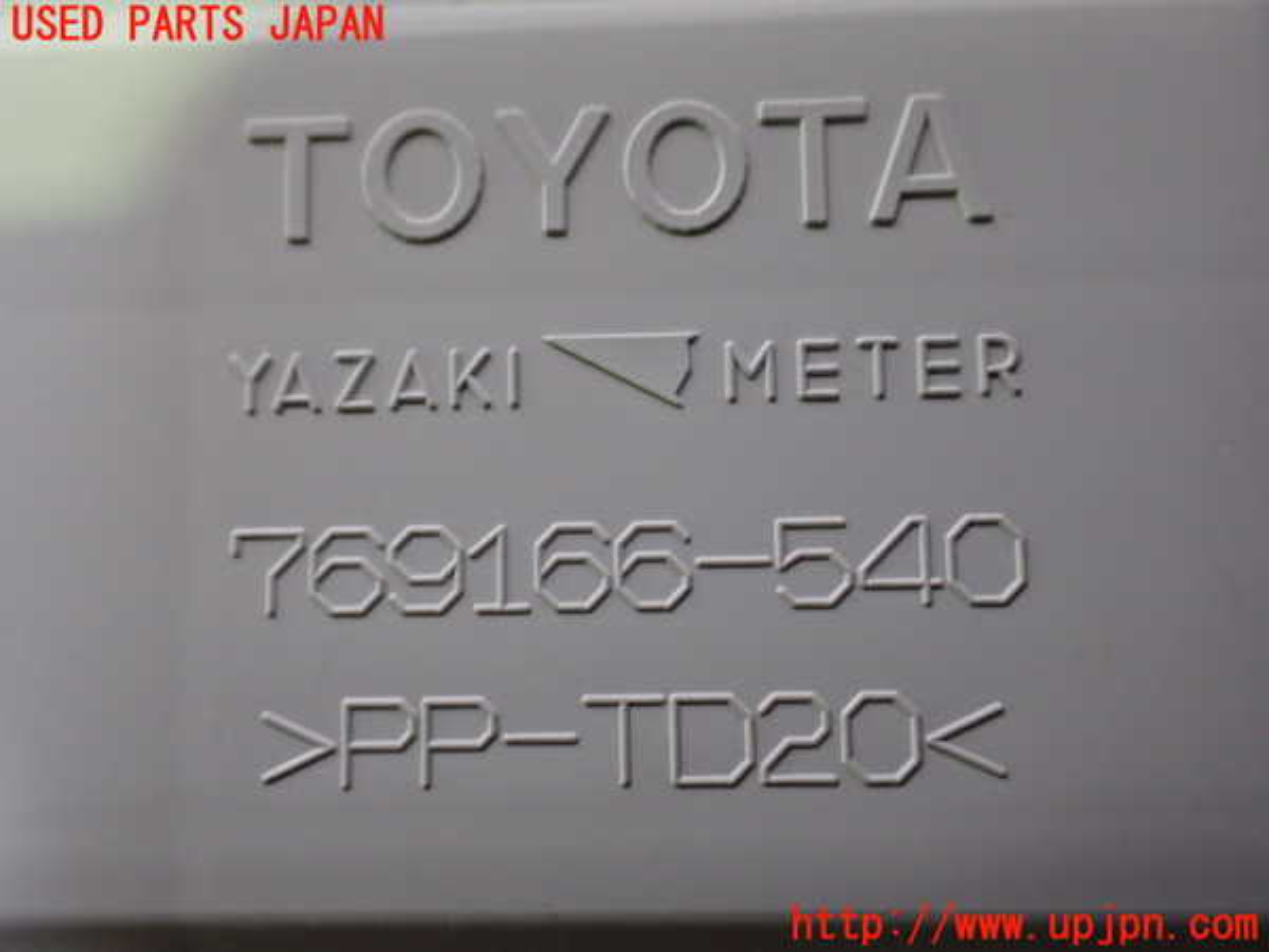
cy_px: 476
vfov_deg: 46.8
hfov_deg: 60.0
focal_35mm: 30
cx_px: 634
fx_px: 1100
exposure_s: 1/125
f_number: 2.3
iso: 640
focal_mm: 5.4
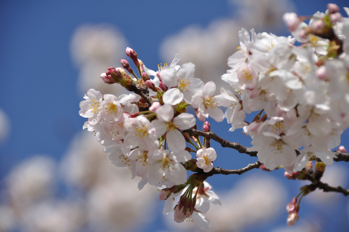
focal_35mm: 300
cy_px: 116
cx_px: 174
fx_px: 2905
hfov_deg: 6.9
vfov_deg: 4.6
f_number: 5.6
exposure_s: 1/1250
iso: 200
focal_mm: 200
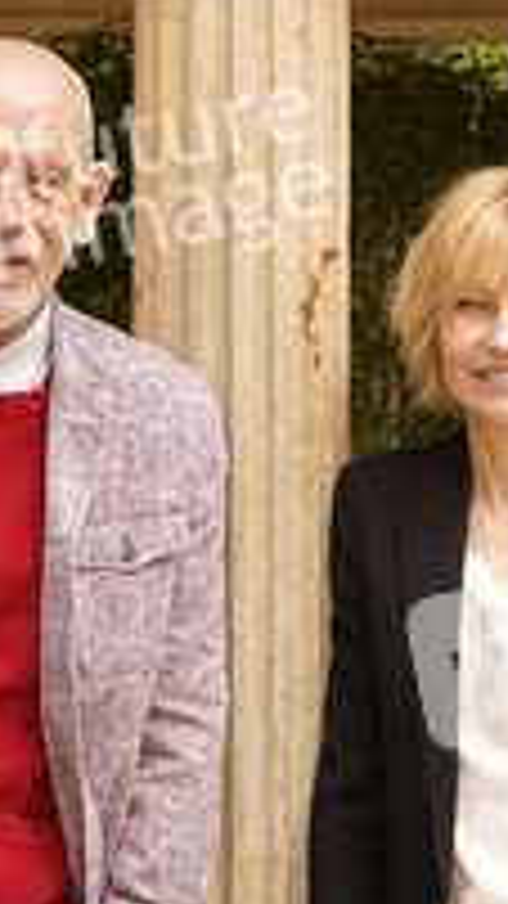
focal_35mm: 244
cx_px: 229
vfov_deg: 8.8
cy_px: 418
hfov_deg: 5.0
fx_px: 5845
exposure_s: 1/160
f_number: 5.6
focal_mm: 117
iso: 100
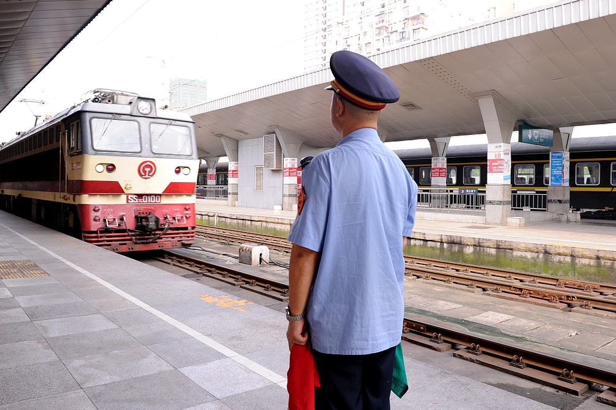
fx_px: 479
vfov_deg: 46.3
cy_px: 193
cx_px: 318
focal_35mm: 28
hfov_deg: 65.5
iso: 200
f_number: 6.3
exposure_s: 1/100
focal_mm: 24
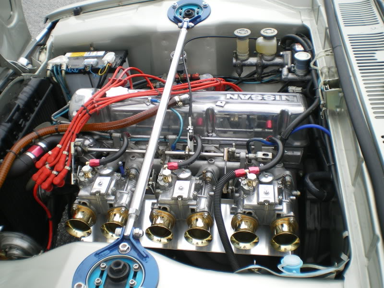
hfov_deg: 51.4
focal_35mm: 36
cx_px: 192
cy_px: 144
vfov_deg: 39.7
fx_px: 399
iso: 50
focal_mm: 6.3
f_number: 4.6
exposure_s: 1/125
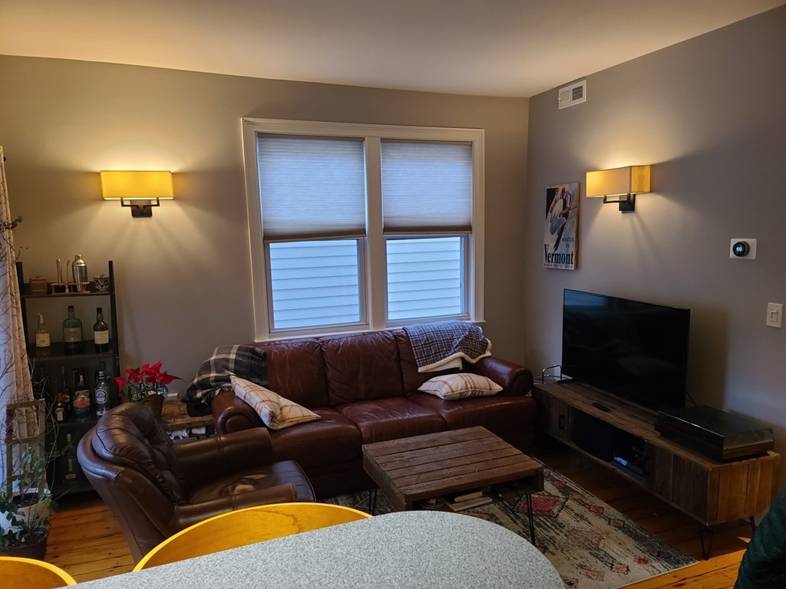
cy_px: 294
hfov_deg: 69.4
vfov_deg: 54.9
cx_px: 393
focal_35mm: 25
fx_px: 568
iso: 125
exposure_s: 1/59
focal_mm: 7
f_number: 1.8
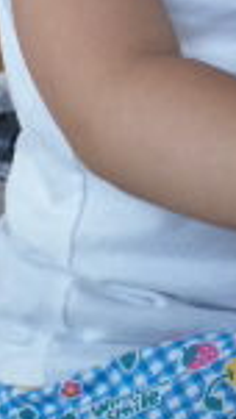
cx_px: 261
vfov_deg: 15.9
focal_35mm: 134
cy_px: 58
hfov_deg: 9.0
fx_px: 1490
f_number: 2.8
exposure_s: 1/20
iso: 116
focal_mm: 4.82
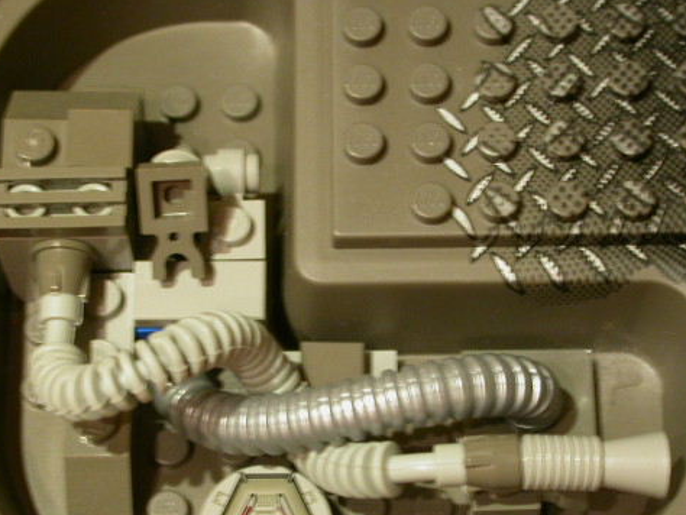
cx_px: 305
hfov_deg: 17.0
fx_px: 2300
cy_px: 343
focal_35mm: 116
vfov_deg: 12.8
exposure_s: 1/5.1
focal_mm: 17.8
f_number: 3.6
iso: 100
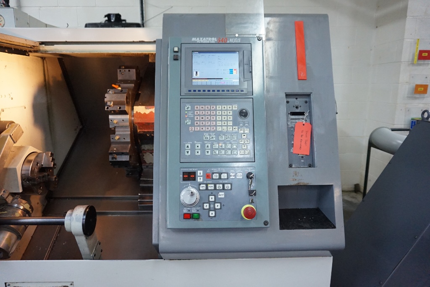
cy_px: 144
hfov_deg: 73.7
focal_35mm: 24
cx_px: 215
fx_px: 287
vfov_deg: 53.1
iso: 2500
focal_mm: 16
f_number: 3.5
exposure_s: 1/160
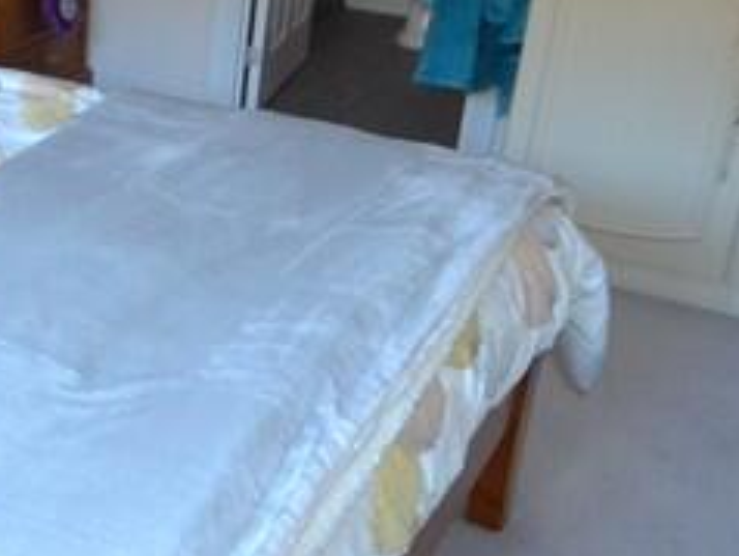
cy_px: 188
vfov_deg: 23.6
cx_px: -93
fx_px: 1325
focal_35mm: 62
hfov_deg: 28.1
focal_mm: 10
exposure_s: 1/60
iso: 800
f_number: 3.5
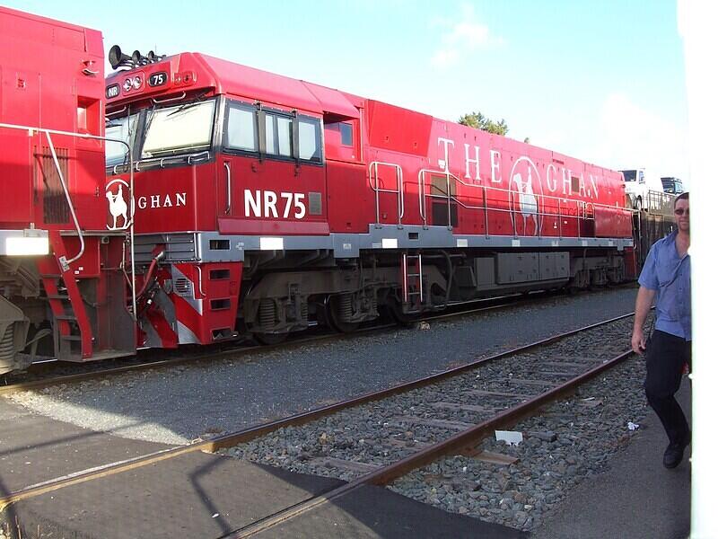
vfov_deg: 40.7
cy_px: 270
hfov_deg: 52.6
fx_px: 726
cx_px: 359
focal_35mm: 35
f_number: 2.8
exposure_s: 1/350
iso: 80
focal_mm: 6
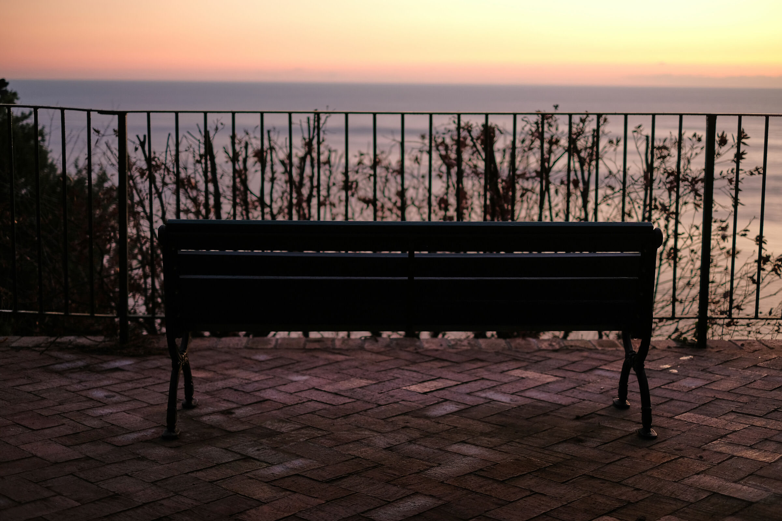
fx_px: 1151
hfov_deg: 37.5
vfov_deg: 25.5
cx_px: 391
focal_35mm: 53
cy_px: 260
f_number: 1.4
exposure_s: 1/60
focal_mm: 35
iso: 100
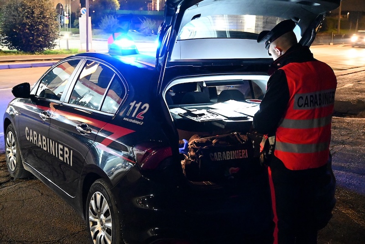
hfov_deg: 40.0
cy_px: 122
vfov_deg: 27.3
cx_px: 182
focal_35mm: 50
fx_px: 502
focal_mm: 33
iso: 12800
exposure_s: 1/15
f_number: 4
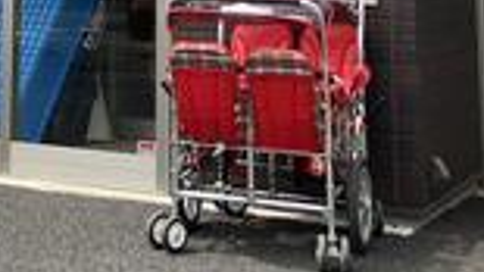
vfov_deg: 9.0
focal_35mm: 118
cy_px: -422
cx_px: -47
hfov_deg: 17.6
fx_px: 1514
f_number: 1.8
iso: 32
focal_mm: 3.99
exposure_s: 1/759
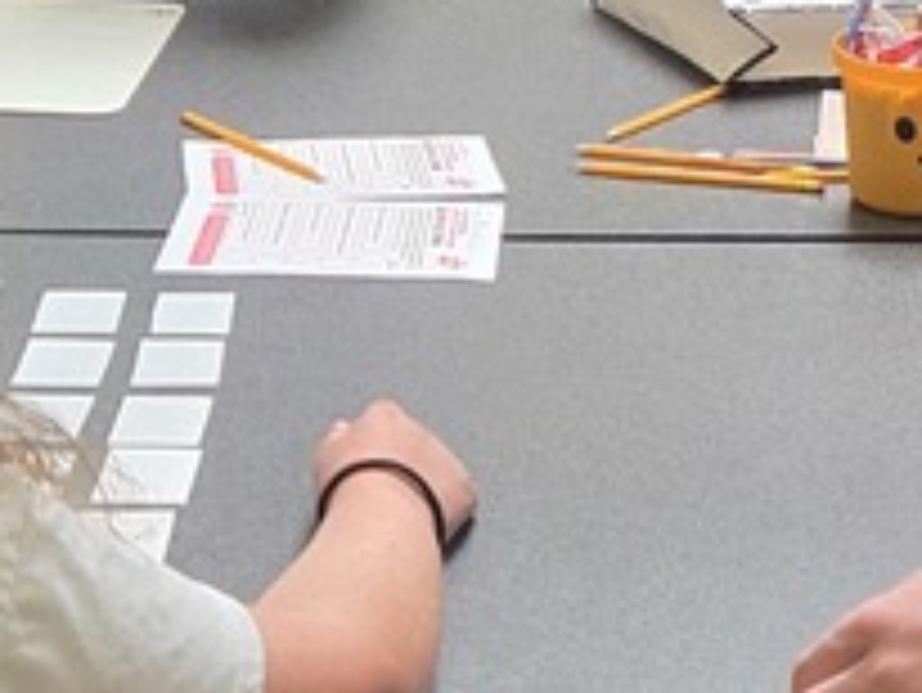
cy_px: -158
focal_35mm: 115
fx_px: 3065
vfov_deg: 12.6
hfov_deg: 16.8
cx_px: 864
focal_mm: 5.4
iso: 200
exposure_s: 1/120
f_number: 1.8
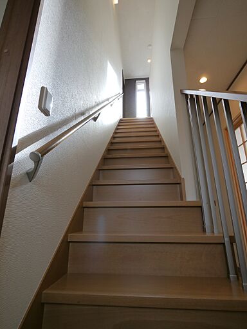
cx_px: 124
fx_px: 171
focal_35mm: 18
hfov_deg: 71.6
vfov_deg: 87.8
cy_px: 164
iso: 160
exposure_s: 1/60
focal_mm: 9
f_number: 4
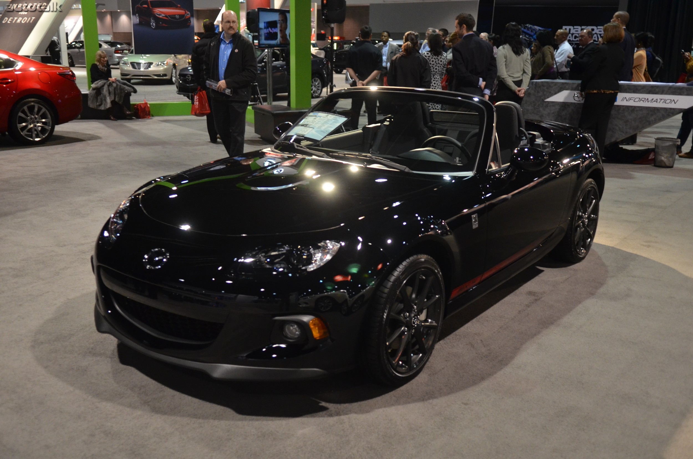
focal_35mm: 36
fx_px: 692
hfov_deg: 53.2
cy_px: 230
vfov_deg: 36.7
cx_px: 346
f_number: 2.8
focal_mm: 24
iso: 1600
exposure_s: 1/50
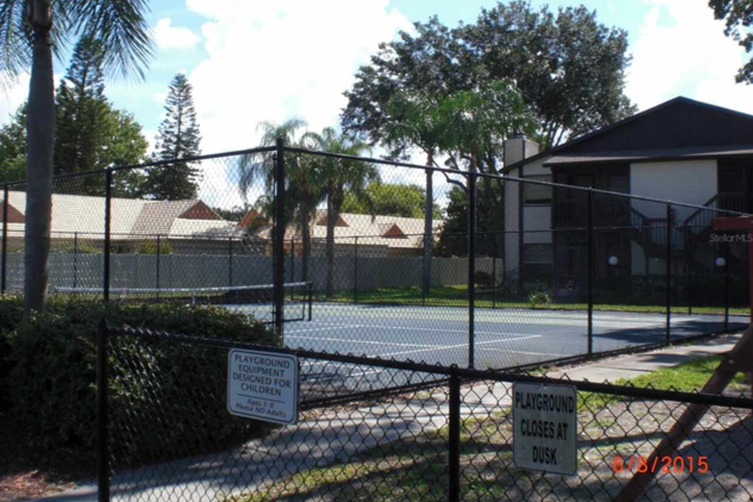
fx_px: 836
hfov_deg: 48.5
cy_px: 238
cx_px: 374
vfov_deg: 33.4
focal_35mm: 40
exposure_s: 1/250
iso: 64
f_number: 5.6
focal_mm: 6.3
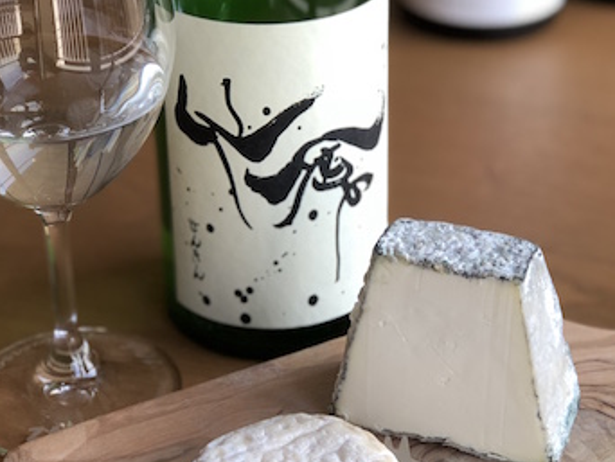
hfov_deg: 19.6
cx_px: 417
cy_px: 228
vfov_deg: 14.8
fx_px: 1778
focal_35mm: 100
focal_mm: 6.6
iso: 32
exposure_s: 1/60
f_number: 2.8
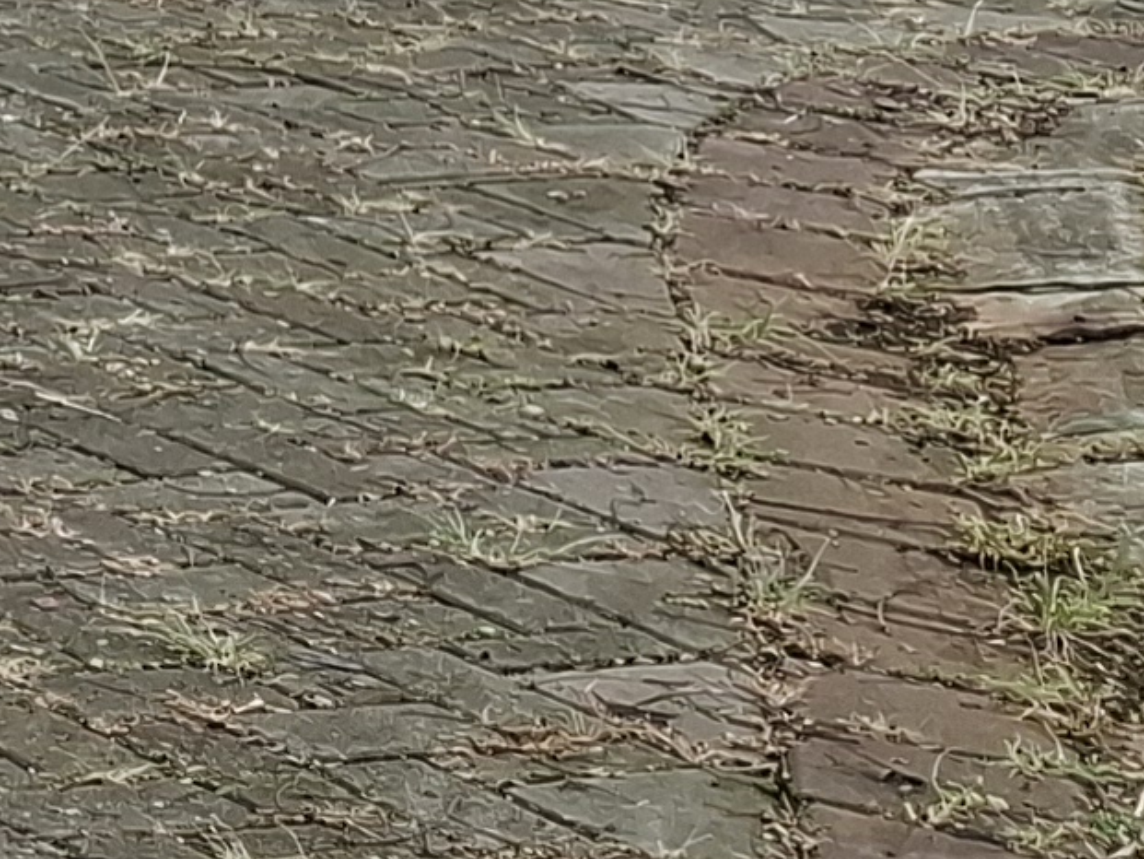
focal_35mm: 151
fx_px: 4991
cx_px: -2520
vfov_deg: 8.9
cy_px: -1167
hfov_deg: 9.5
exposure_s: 1/413
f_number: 1.8
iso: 50
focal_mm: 5.54
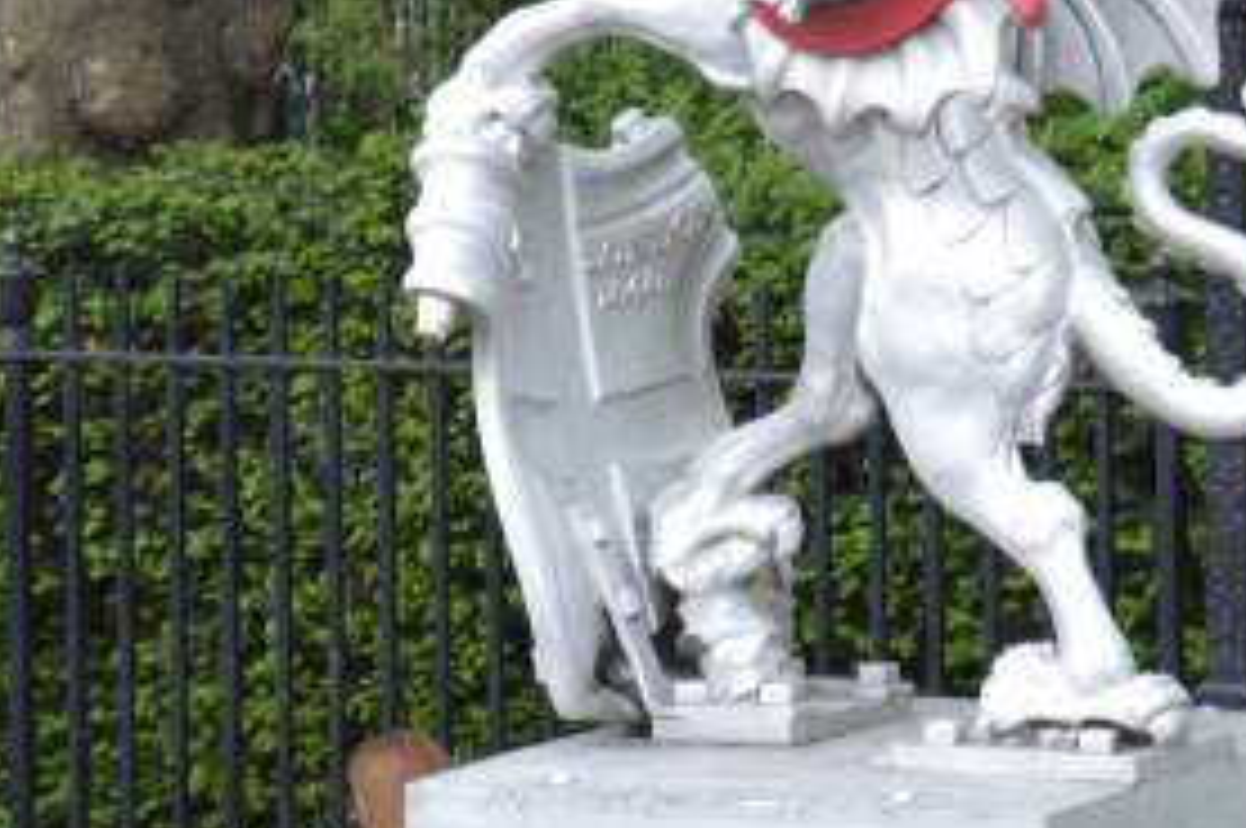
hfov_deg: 9.1
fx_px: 7778
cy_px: -36
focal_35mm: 225
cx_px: 1026
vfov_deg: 6.1
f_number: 5.6
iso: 250
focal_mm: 52
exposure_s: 1/125
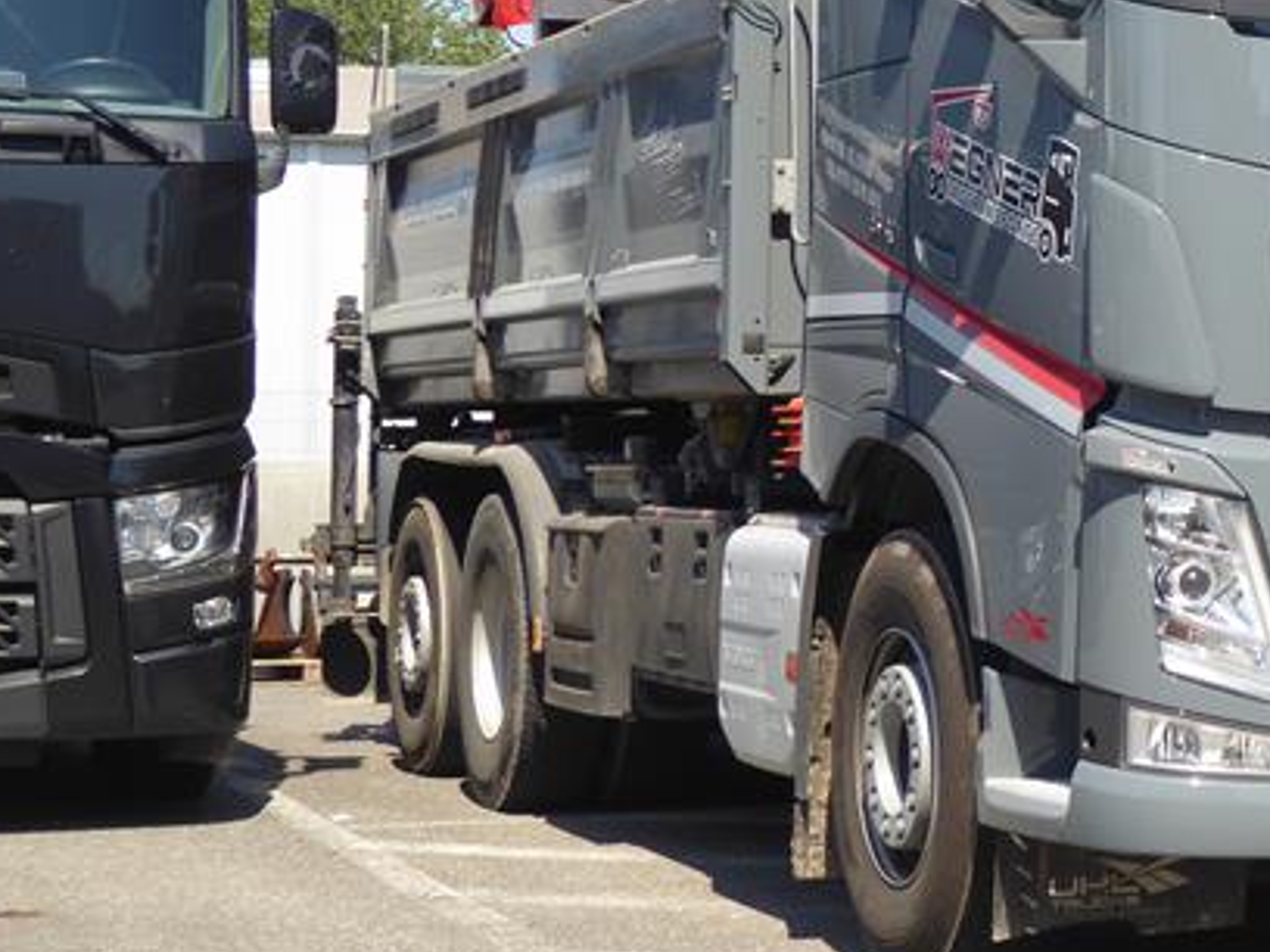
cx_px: 1155
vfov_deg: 15.0
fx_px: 3595
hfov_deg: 19.6
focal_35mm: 98
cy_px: 187
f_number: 4.1
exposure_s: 1/500
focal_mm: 9
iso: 100
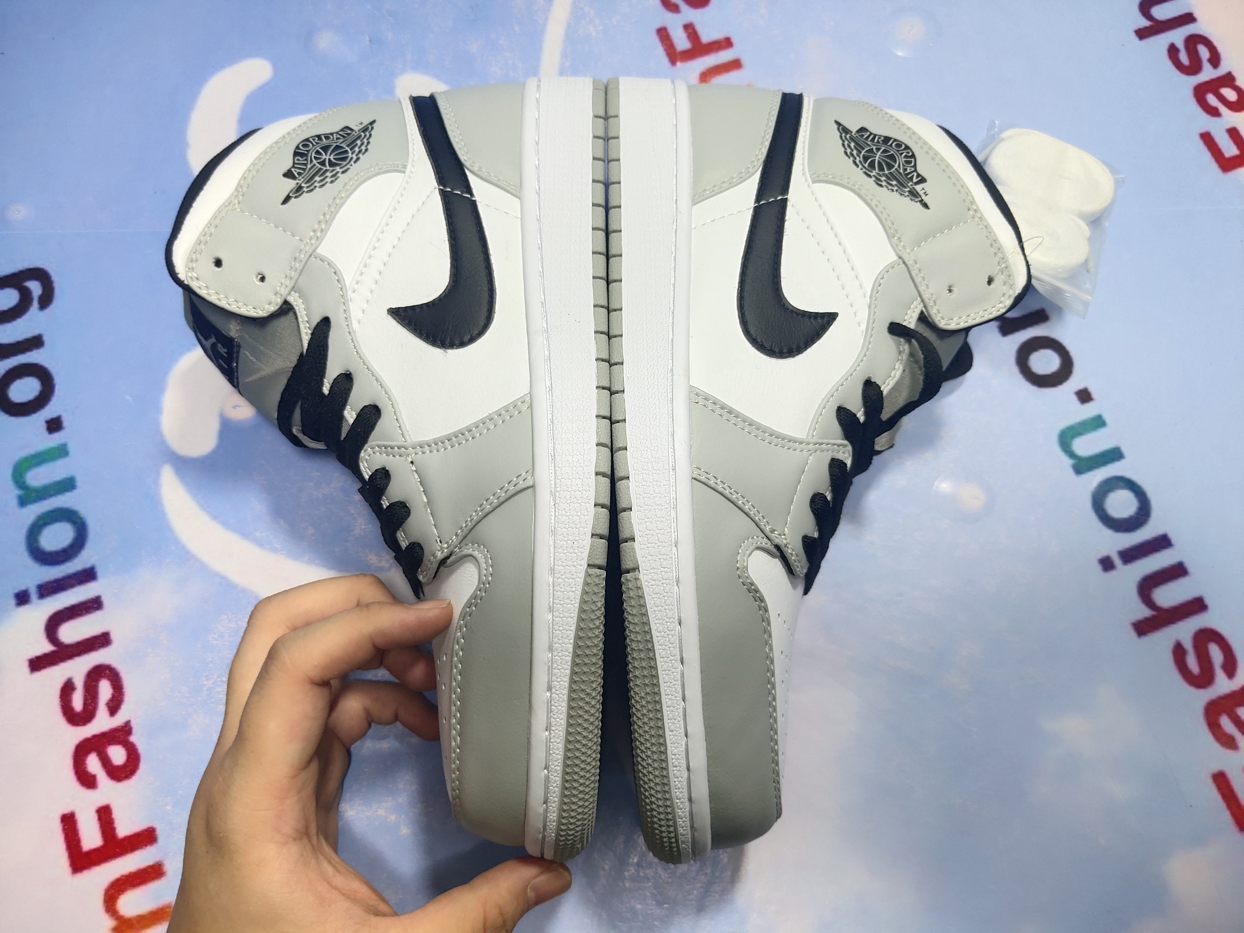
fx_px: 1078
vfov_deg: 46.8
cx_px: 622
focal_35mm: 30
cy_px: 466
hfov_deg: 60.0
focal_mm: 4.35
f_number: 1.79
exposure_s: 1/1880
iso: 50
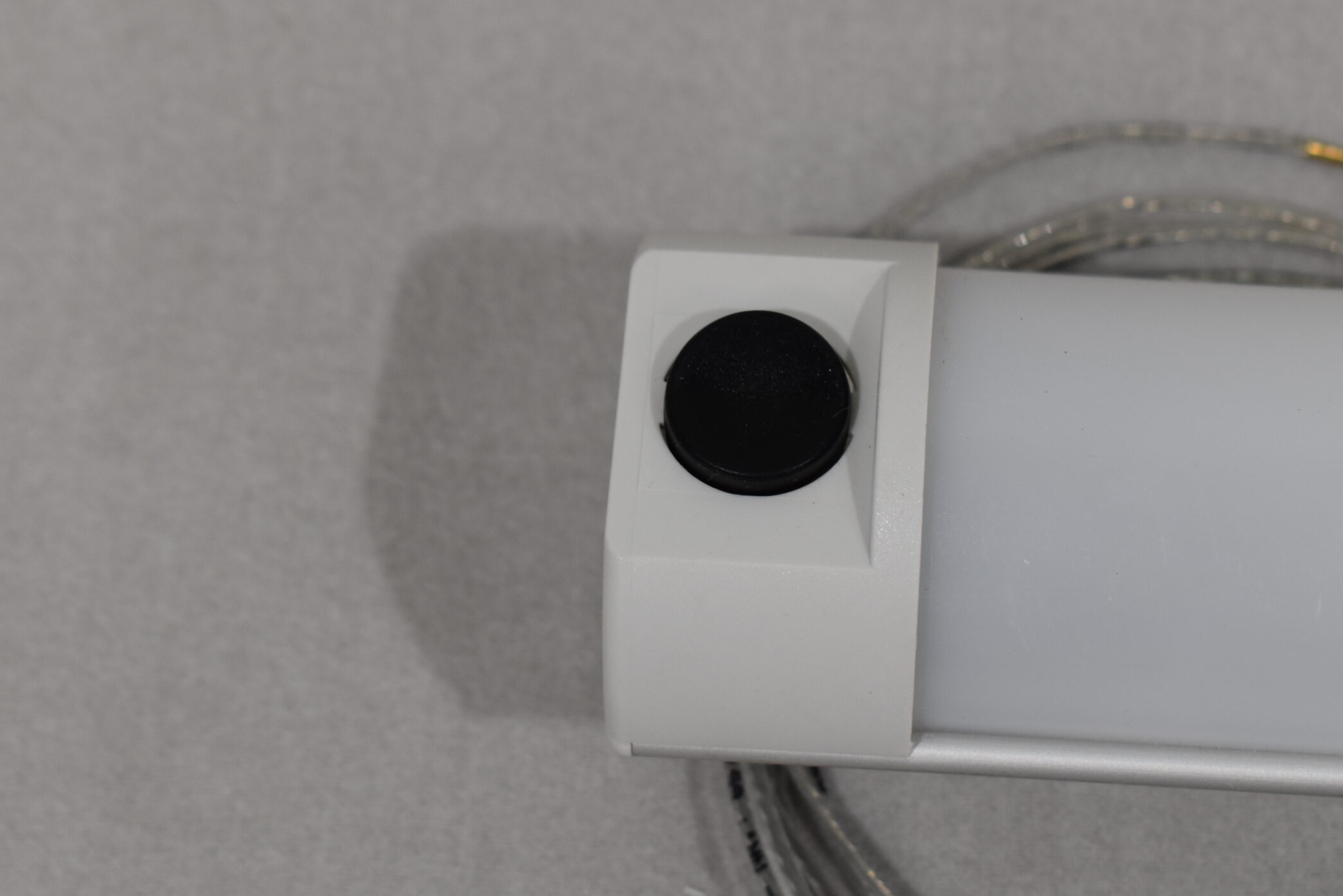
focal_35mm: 101
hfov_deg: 20.3
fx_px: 3754
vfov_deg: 13.6
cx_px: 790
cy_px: 463
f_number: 8
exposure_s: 1/60
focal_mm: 55
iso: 400
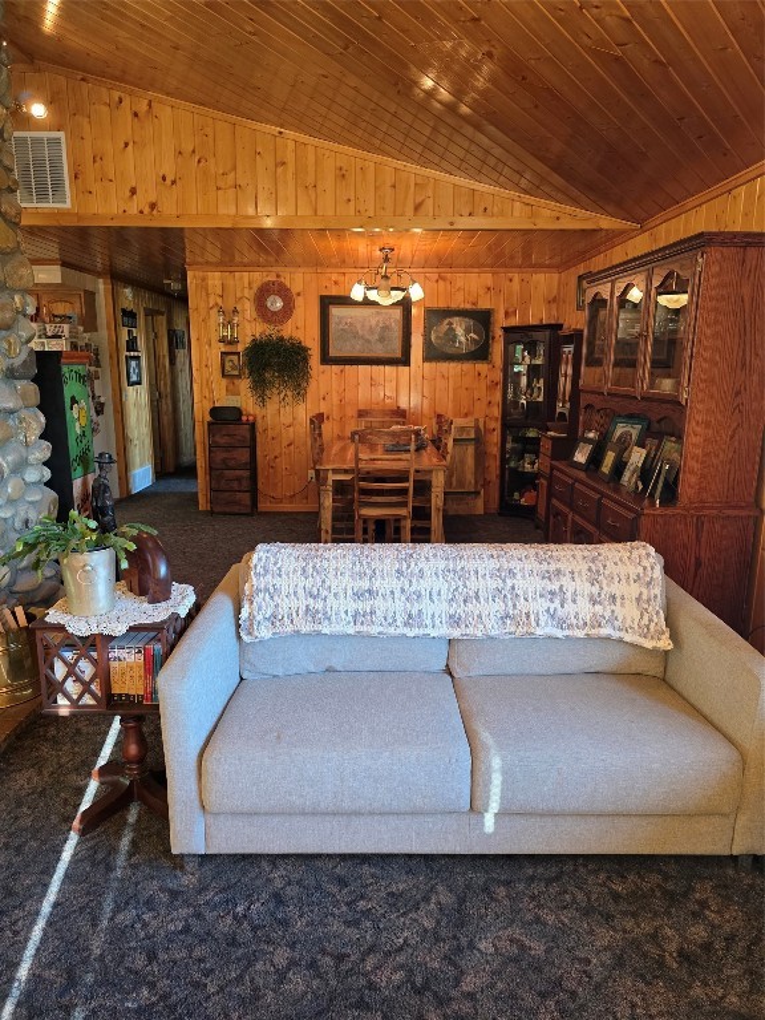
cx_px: 382
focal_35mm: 23
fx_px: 678
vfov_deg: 73.9
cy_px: 510
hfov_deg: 58.9
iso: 400
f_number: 1.7
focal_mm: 6.3
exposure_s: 1/120
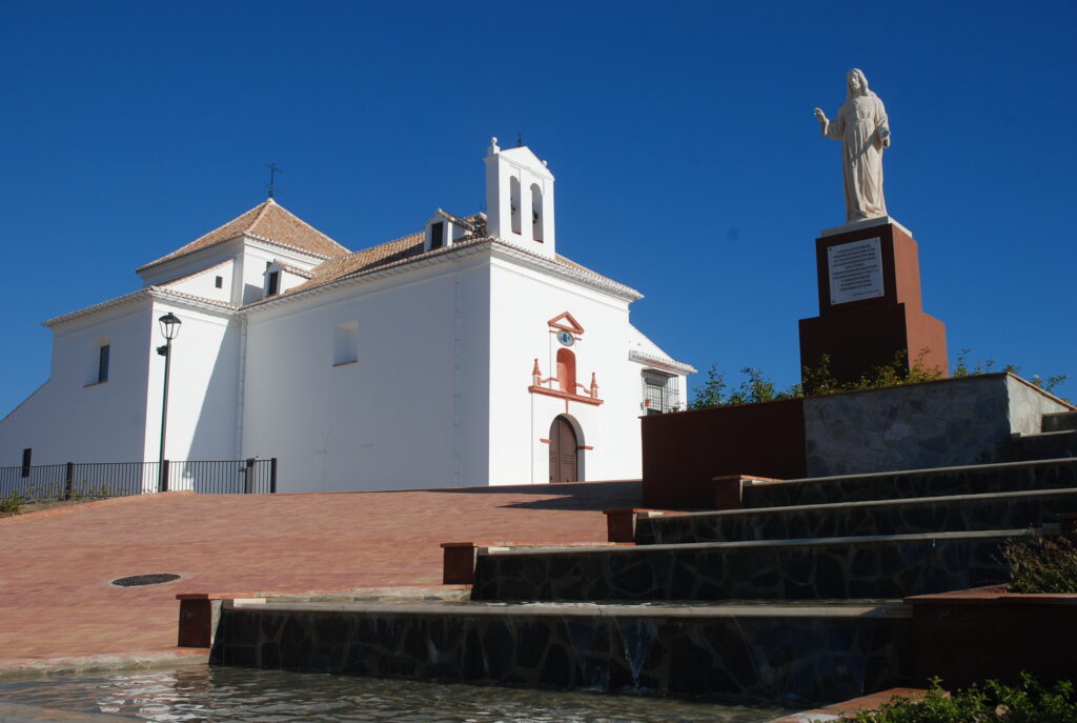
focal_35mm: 36
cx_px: 538
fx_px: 1079
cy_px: 362
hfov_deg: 53.0
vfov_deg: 37.0
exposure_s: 1/320
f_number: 9
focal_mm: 24
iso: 100
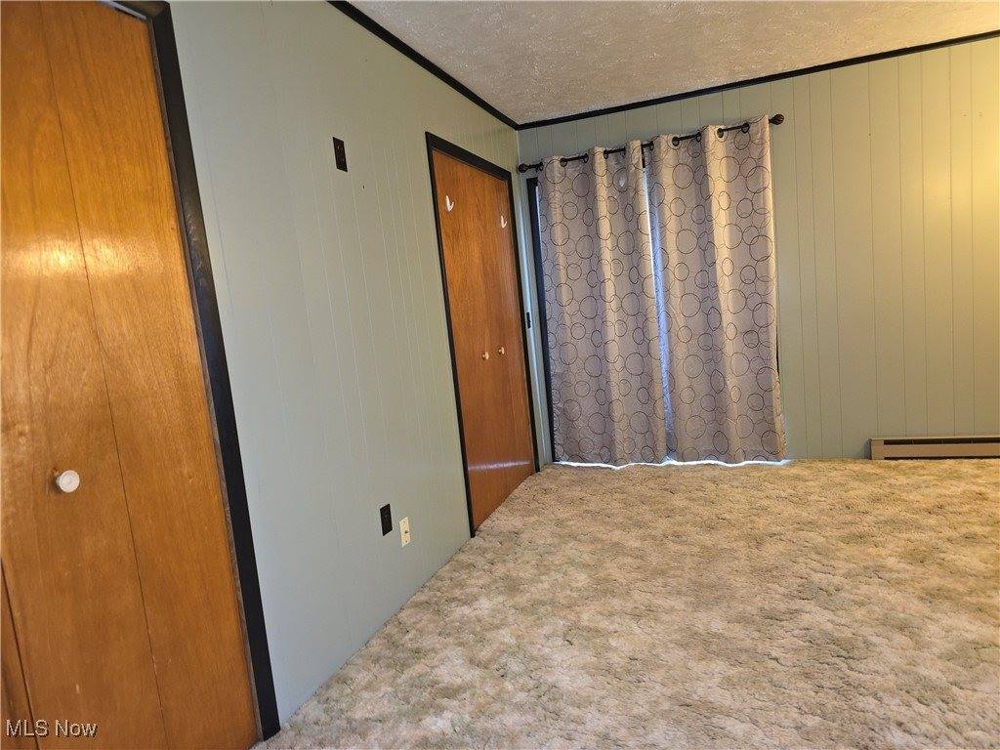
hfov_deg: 73.9
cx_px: 500
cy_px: 375
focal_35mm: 23
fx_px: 664
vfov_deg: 58.9
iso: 160
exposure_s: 1/12
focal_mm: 6.3
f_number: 1.7
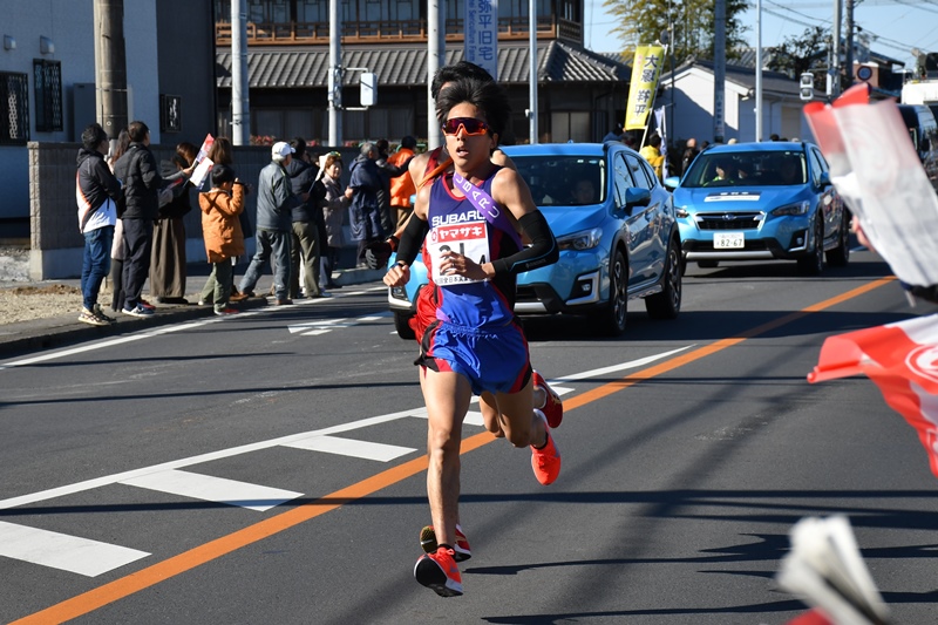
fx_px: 2735
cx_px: 469
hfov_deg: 19.5
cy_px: 312
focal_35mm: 105
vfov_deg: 13.0
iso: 400
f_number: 6.3
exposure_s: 1/1600
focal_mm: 70
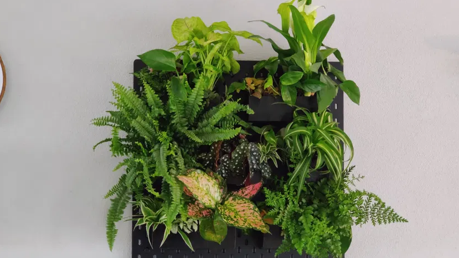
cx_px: 230
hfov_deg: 26.2
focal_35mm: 81
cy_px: 132
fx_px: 986
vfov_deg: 14.9
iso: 3200
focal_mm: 6.95
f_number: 2.44
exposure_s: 1/33
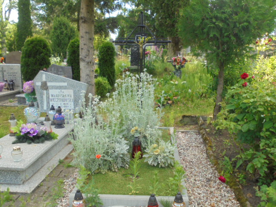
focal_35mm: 34
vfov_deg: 41.8
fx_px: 271
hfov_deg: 54.0
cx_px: 138
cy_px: 104
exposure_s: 1/125
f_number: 4
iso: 100
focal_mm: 6.1
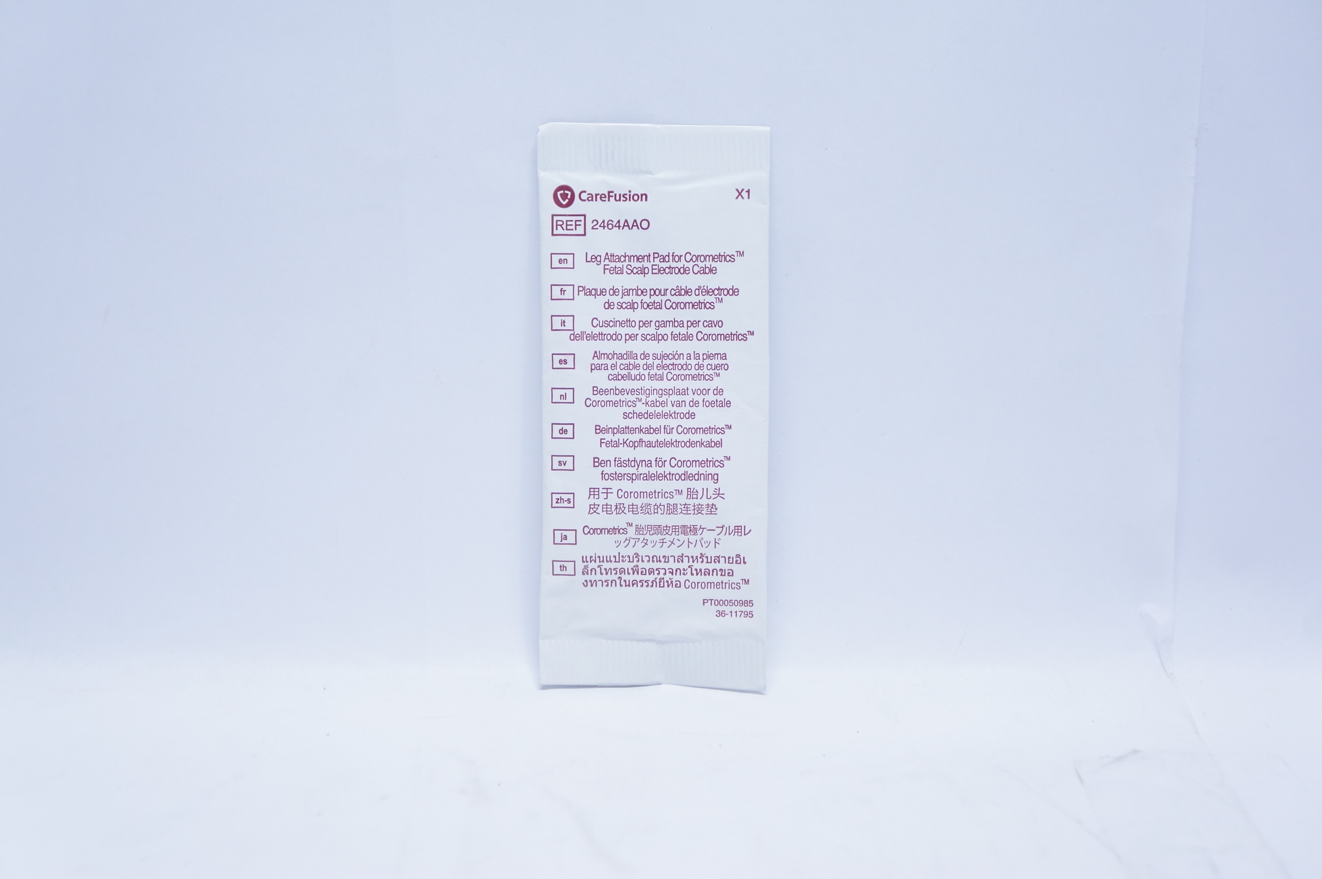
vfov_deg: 21.5
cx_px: 661
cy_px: 440
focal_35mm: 63
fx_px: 2311
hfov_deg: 31.9
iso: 800
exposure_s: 1/100
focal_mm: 42
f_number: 4.5
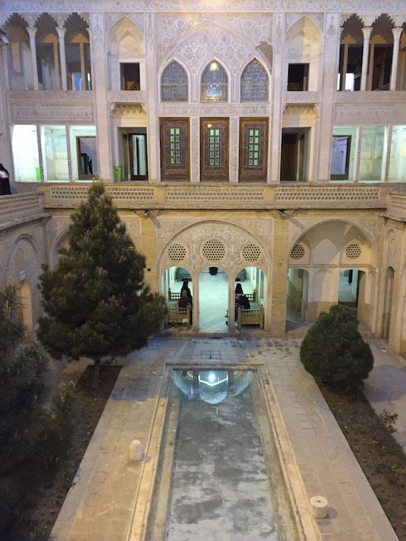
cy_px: 270
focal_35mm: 29
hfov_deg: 48.2
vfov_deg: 61.7
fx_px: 454
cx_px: 203
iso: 320
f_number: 2.2
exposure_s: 1/17
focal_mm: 4.15
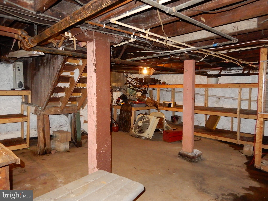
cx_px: 134
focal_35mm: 24
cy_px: 100
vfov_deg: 56.8
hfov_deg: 71.6
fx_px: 186
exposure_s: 1/30
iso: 640
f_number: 3.4
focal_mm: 4.3
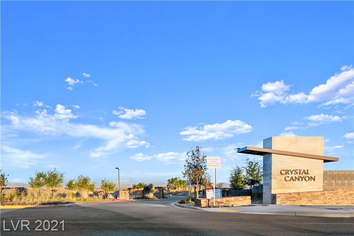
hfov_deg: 61.9
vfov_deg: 43.6
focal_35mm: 30
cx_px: 177
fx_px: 295
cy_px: 118
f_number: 8
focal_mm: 20
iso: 100
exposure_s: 1/200
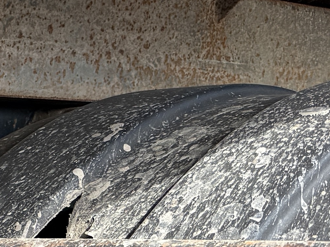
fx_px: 1297
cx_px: -461
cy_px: 495
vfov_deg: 10.1
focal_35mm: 136
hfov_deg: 11.8
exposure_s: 1/708
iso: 80
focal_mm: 6.76
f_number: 1.78
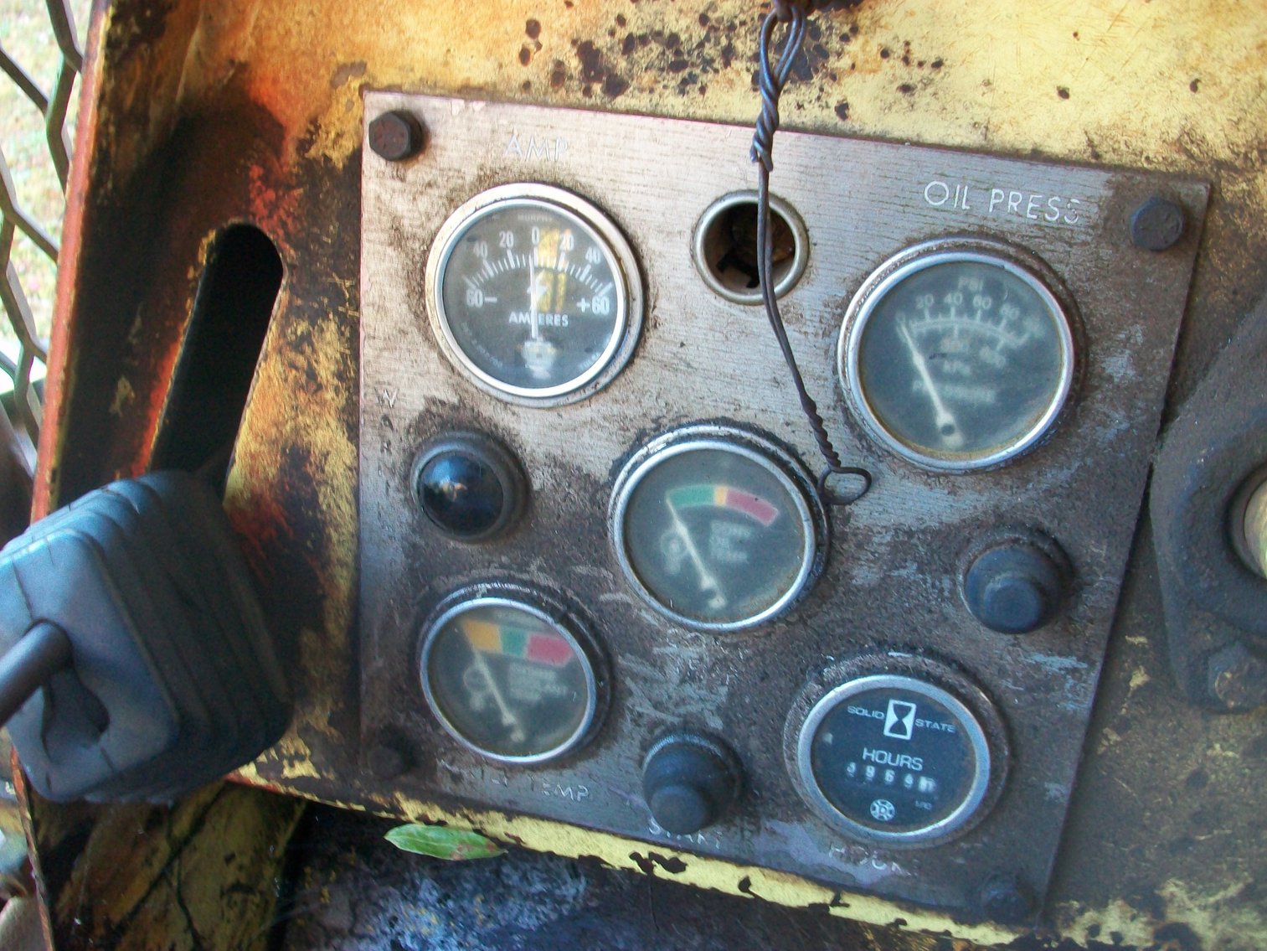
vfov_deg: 41.8
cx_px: 634
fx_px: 1245
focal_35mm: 34
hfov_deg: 54.0
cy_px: 476
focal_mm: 5.7
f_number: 2.8
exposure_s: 1/13
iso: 160
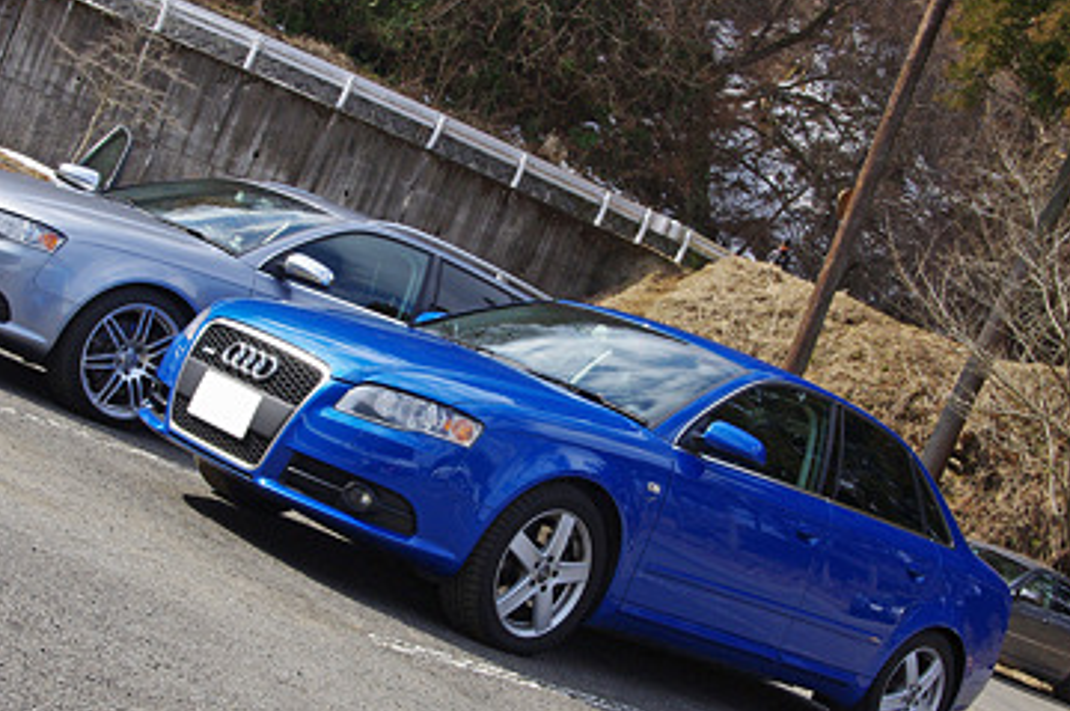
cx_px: 452
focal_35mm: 60
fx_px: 1781
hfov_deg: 33.4
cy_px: 403
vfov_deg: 22.5
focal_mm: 32
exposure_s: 1/250
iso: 800
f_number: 13
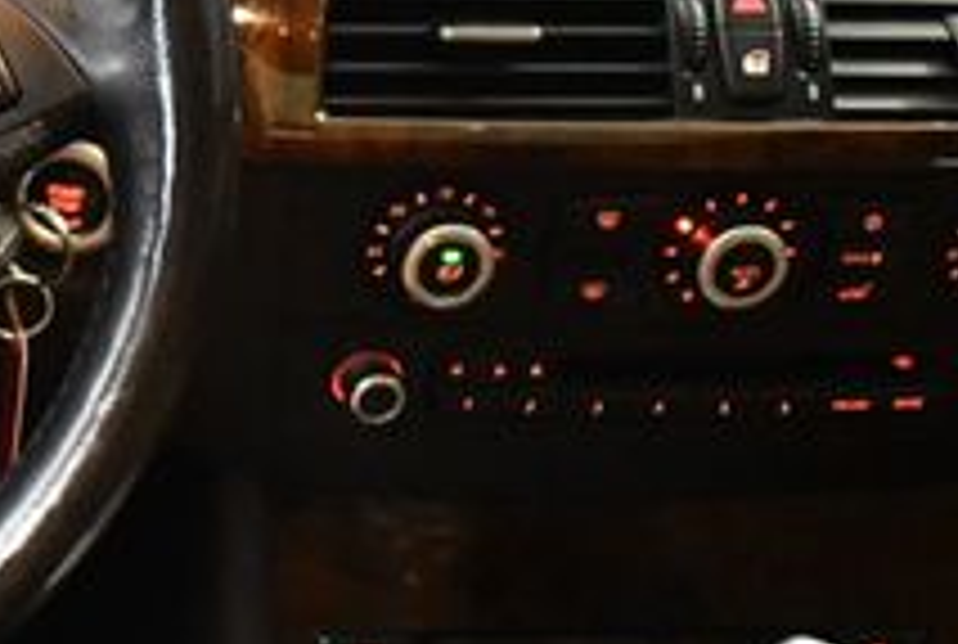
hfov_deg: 17.1
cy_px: 77
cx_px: -477
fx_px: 2880
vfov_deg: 12.7
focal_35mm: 108
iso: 5000
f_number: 3.5
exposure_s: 1/60
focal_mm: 18
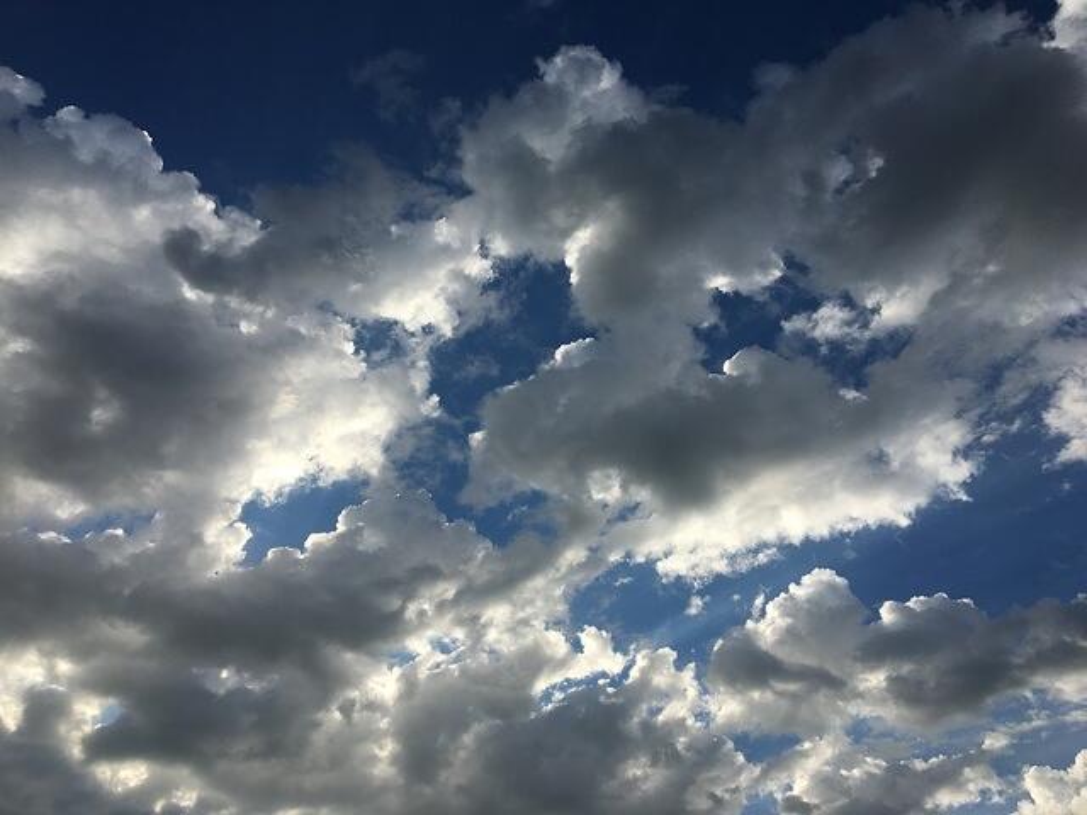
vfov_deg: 48.2
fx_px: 911
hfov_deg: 61.7
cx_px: 544
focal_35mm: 29
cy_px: 408
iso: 25
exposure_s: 1/3497
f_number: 2.2
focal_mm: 4.15
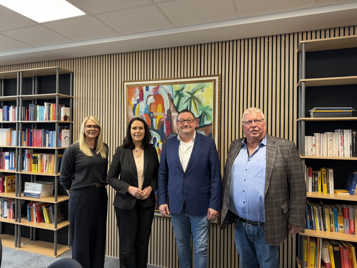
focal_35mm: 24
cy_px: 134
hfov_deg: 71.6
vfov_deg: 56.8
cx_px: 178
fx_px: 248
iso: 200
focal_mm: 6.76
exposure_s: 1/106
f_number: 1.78
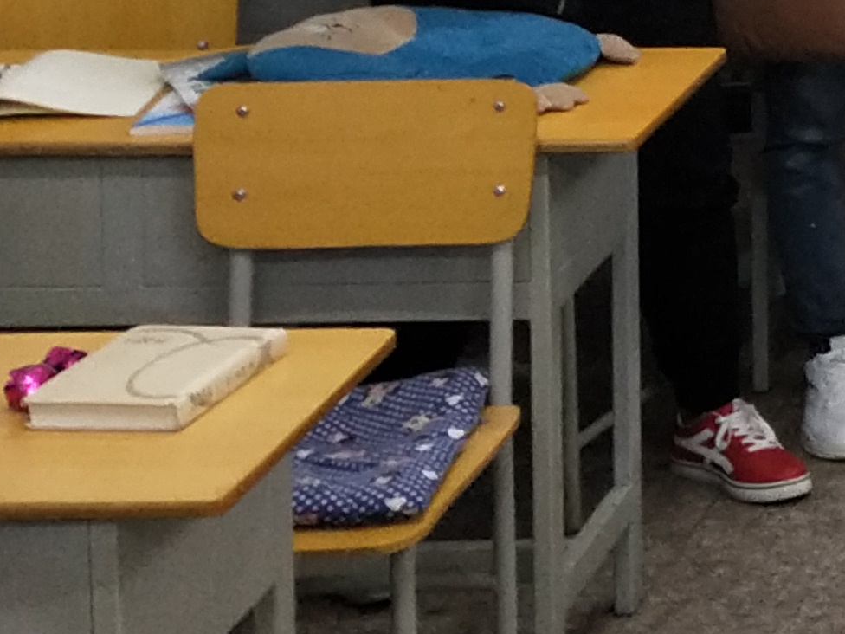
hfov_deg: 13.0
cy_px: -568
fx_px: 2880
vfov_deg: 11.5
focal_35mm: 118
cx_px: 1981
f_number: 1.7
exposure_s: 1/33
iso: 225
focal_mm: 4.27
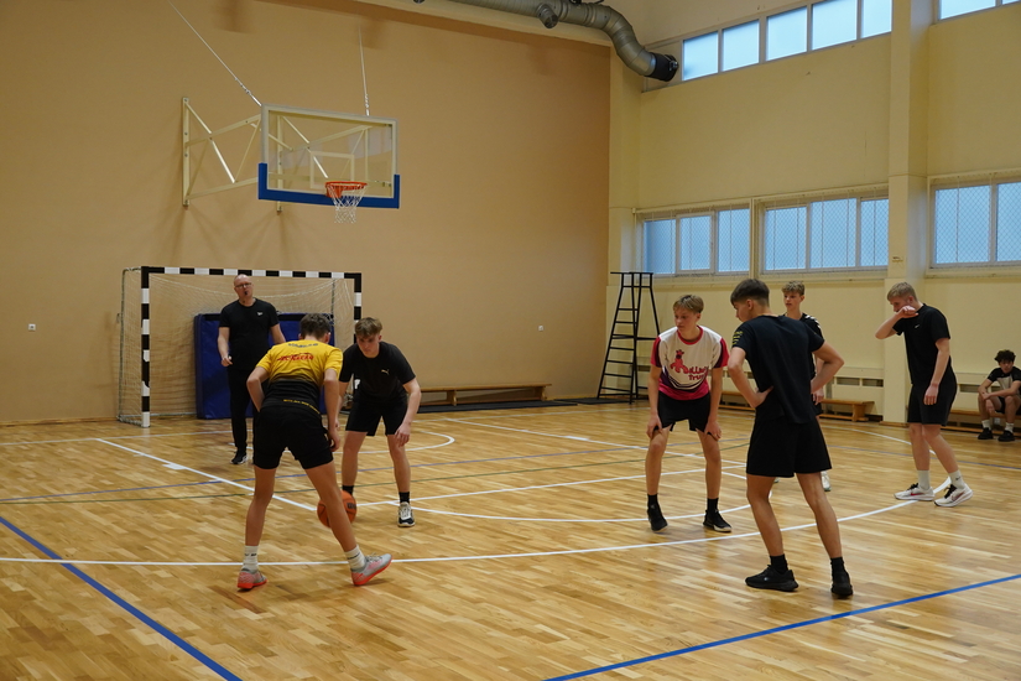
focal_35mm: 40
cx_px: 510
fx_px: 1134
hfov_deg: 48.5
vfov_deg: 33.4
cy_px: 340
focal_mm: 27
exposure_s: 1/160
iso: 2000
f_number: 4.5
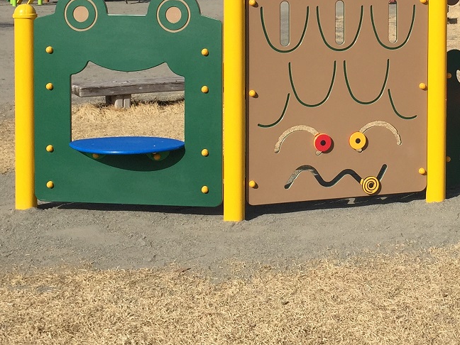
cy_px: 11
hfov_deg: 26.2
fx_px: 970
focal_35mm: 73
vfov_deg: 19.7
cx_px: 363
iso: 32
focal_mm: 4.15
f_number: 2.2
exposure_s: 1/2475
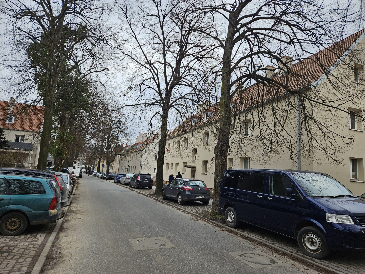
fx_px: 243
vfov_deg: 58.9
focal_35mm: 23
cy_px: 137
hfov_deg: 73.9
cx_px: 182
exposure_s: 1/677
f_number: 1.8
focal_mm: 5.4
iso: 25
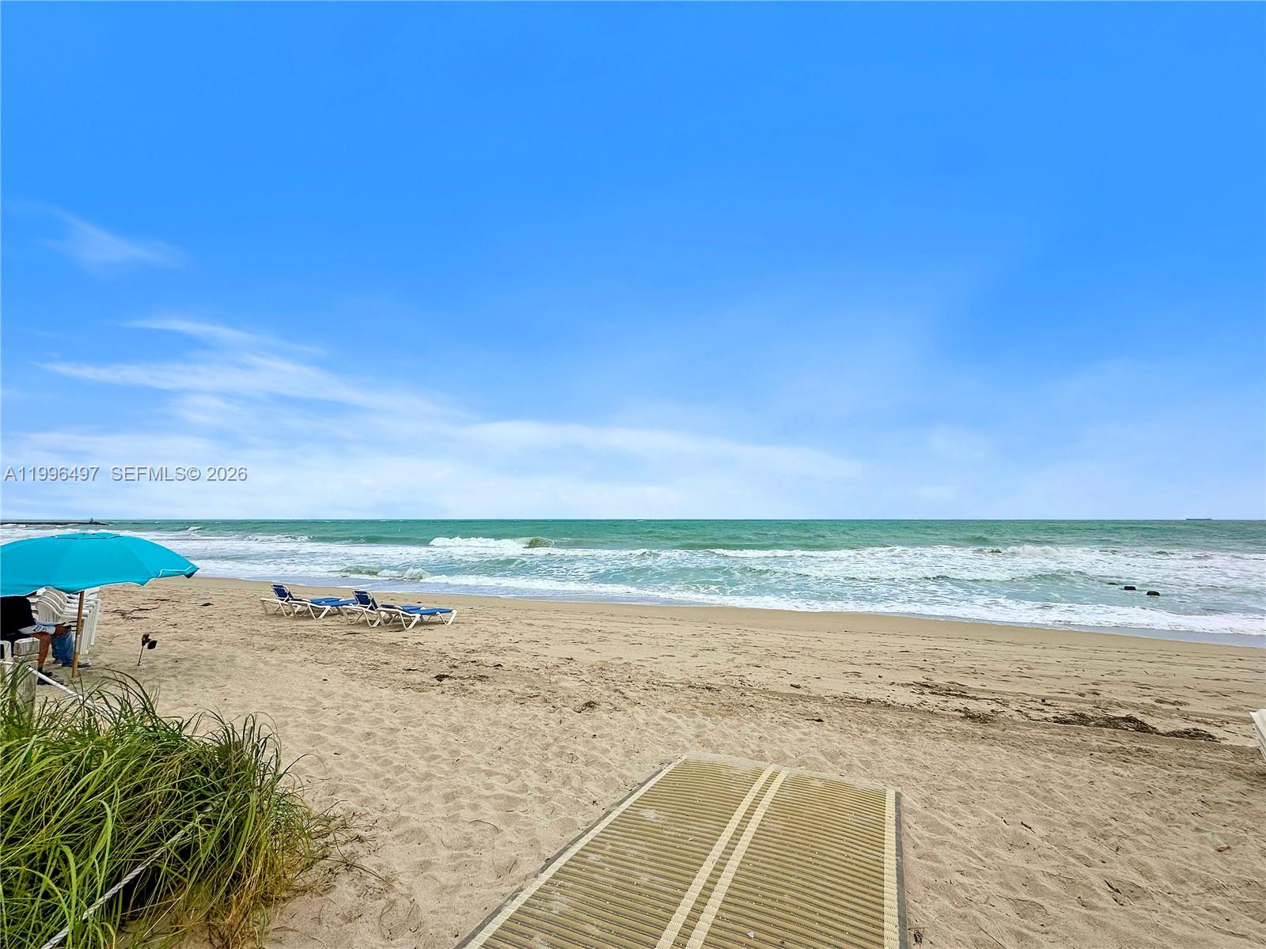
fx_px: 512
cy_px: 474
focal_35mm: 14
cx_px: 633
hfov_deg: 102.1
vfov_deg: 85.7
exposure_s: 1/4500
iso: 50
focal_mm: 2.22
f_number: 2.2
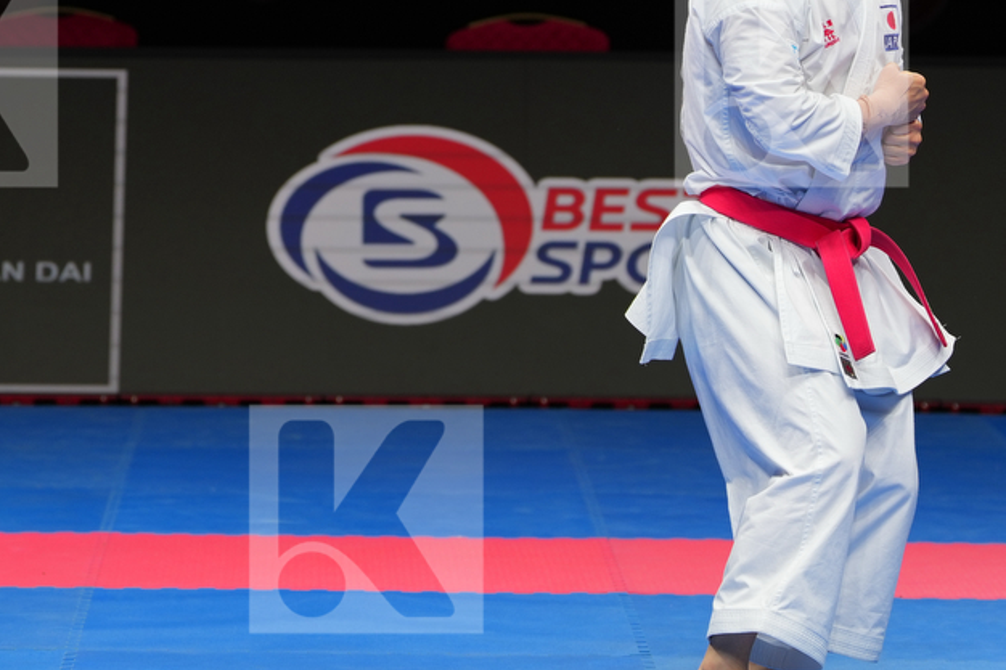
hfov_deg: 7.7
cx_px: 366
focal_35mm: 266
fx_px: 7431
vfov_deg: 5.2
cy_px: 74
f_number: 2.8
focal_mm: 104
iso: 250
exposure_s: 1/500
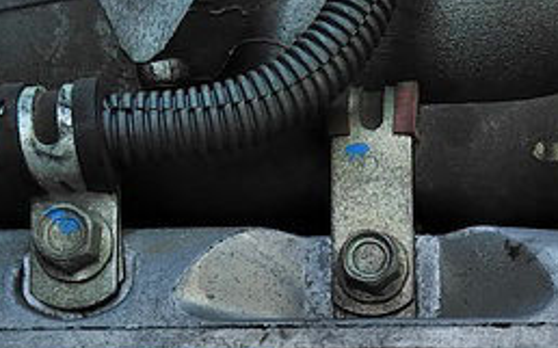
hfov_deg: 28.3
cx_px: 450
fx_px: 1079
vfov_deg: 16.9
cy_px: 495
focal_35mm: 71
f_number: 2.2
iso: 60
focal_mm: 3.46
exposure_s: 1/338
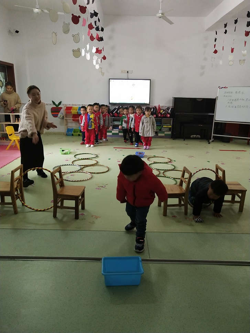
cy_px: 166
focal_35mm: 30
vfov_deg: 59.9
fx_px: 289
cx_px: 125
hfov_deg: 46.8
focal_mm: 3.95
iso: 319
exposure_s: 1/50
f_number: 1.8
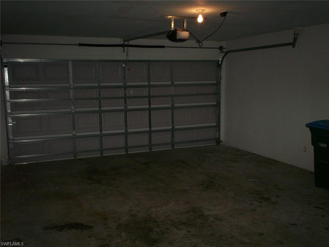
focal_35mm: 36
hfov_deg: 51.4
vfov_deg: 39.7
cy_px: 124
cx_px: 164
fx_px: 342
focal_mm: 6
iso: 140
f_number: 4.5
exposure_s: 1/60
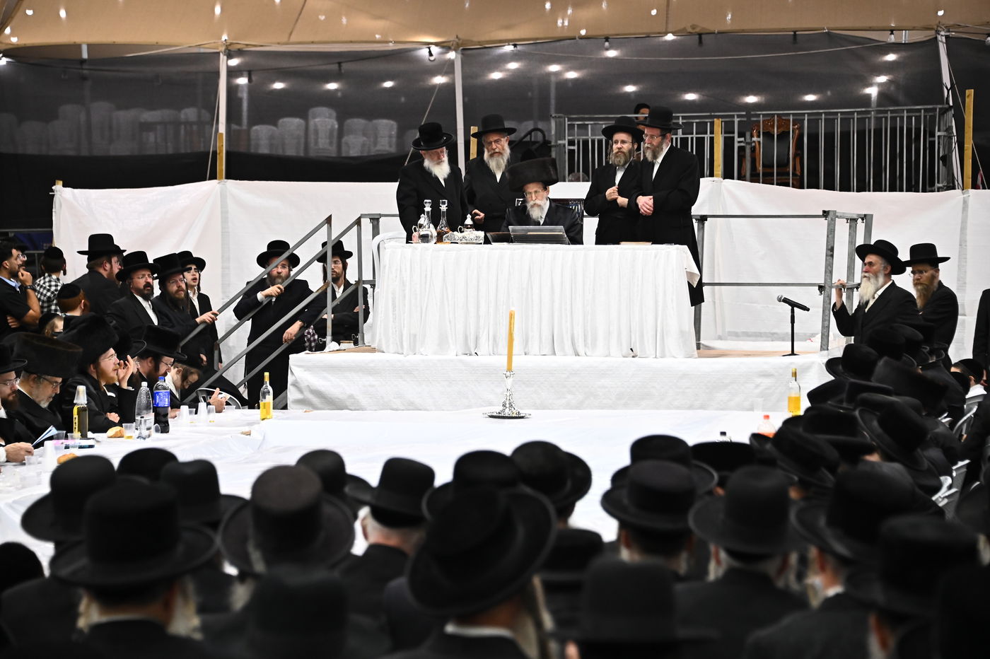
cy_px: 330
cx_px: 495
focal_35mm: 135
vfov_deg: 10.2
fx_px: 3711
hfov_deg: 15.2
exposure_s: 1/250
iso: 3200
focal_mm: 135
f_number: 5.6
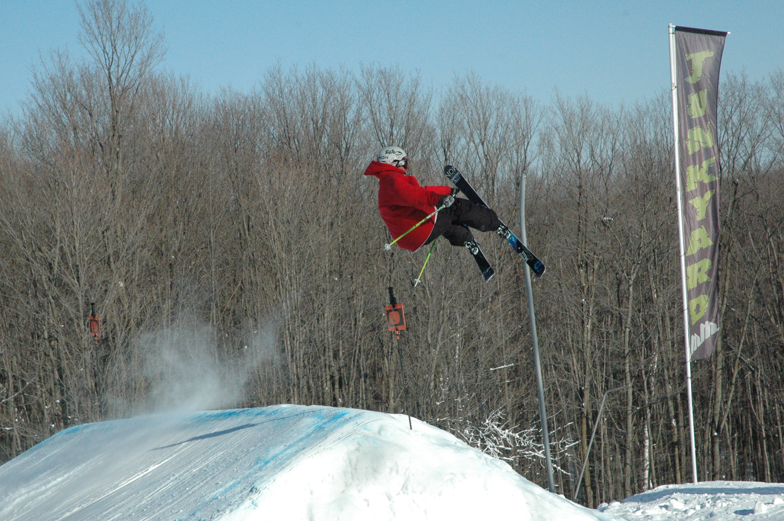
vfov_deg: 11.9
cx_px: 363
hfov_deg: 17.8
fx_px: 2502
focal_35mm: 115
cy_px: 277
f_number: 10
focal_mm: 70
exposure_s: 1/3200
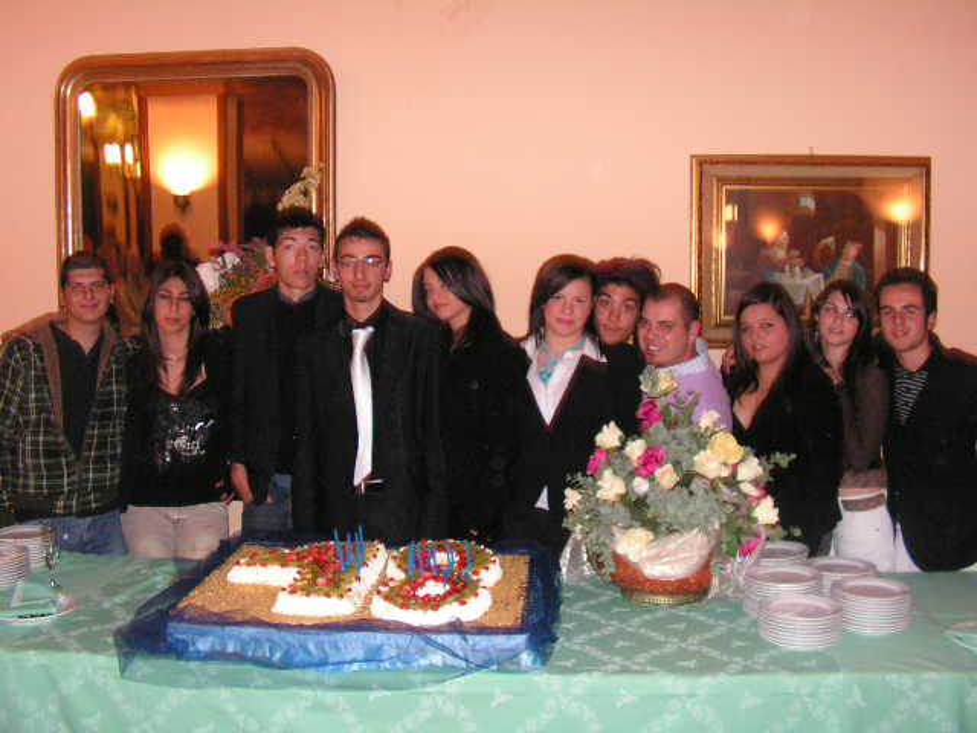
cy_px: 366
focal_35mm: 36
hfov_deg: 51.4
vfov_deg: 39.7
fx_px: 1016
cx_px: 488
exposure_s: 1/40
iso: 200
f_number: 3.2
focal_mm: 6
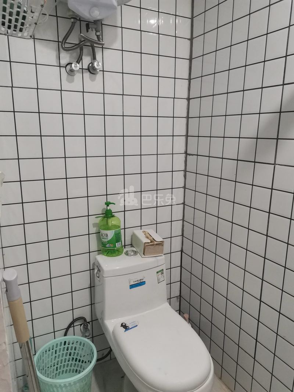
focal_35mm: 26
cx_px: 147
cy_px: 196
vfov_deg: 67.3
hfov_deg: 53.1
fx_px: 294
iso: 250
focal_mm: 4.75
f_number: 1.8
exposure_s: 1/50
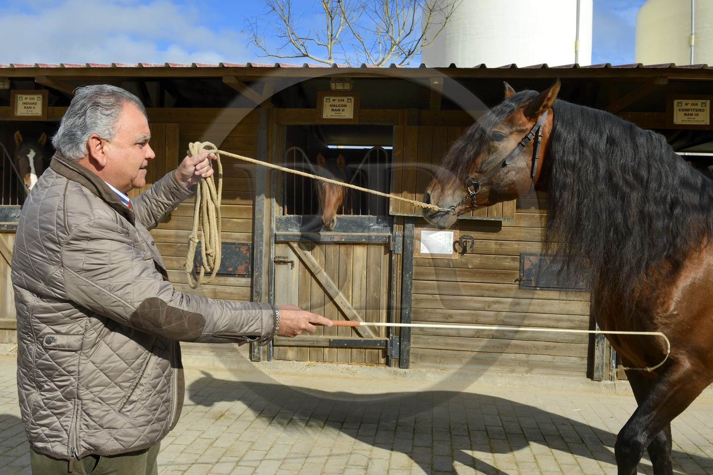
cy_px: 238
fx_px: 574
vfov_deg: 44.9
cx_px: 356
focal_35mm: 29
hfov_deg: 63.7
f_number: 11
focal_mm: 29
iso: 400
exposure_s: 1/400
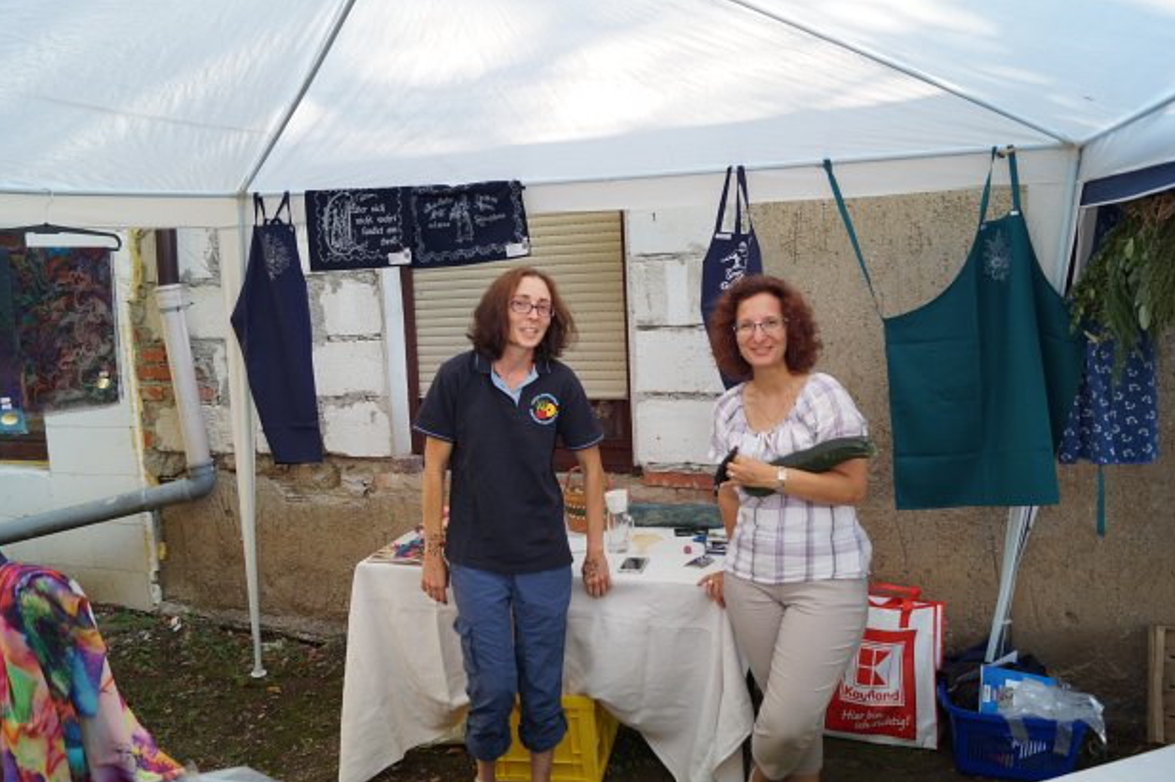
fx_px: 914
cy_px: 398
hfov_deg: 65.5
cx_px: 571
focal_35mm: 28
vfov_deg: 46.4
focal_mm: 18
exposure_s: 1/60
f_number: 4
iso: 100
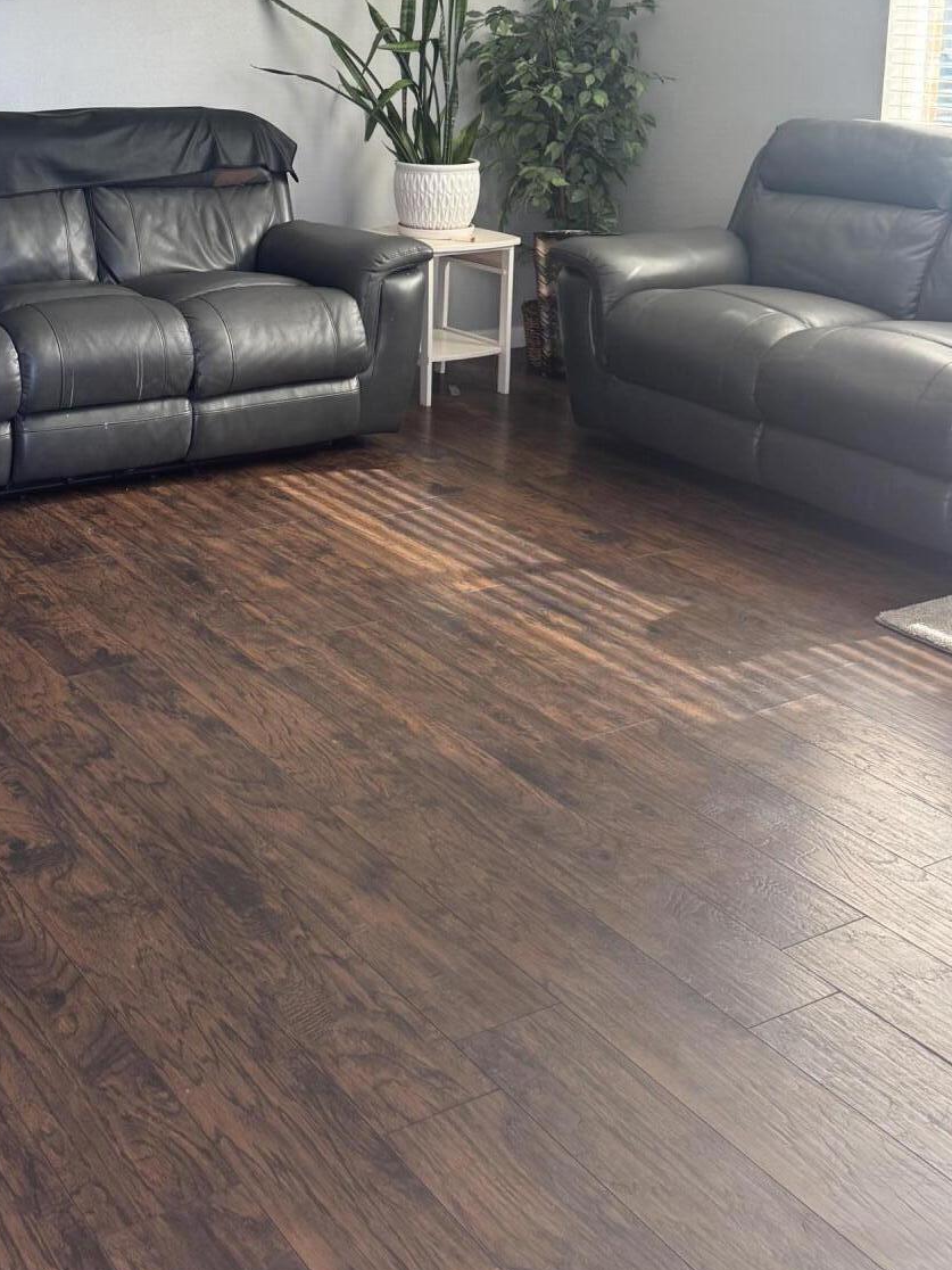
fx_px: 1577
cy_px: 221
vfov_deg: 41.6
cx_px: 185
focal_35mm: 43
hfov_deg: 32.6
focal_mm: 6.76
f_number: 1.78
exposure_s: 1/121
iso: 125
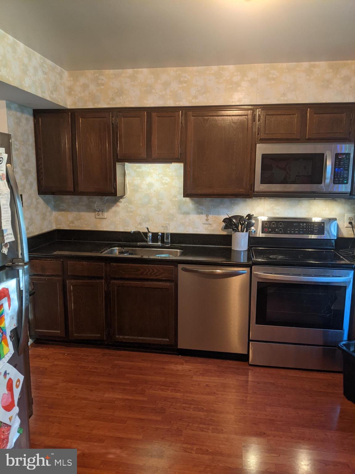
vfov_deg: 65.3
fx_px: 369
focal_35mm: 27
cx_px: 178
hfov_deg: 51.4
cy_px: 237
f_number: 1.8
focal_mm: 4.44
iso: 73
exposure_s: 1/24
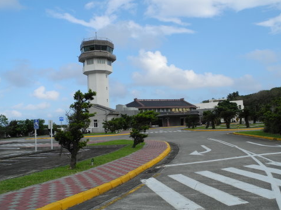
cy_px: 108
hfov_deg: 56.8
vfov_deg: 44.2
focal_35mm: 32
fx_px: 260
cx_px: 146
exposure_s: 1/320
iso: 100
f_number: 5.6
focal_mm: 6.4
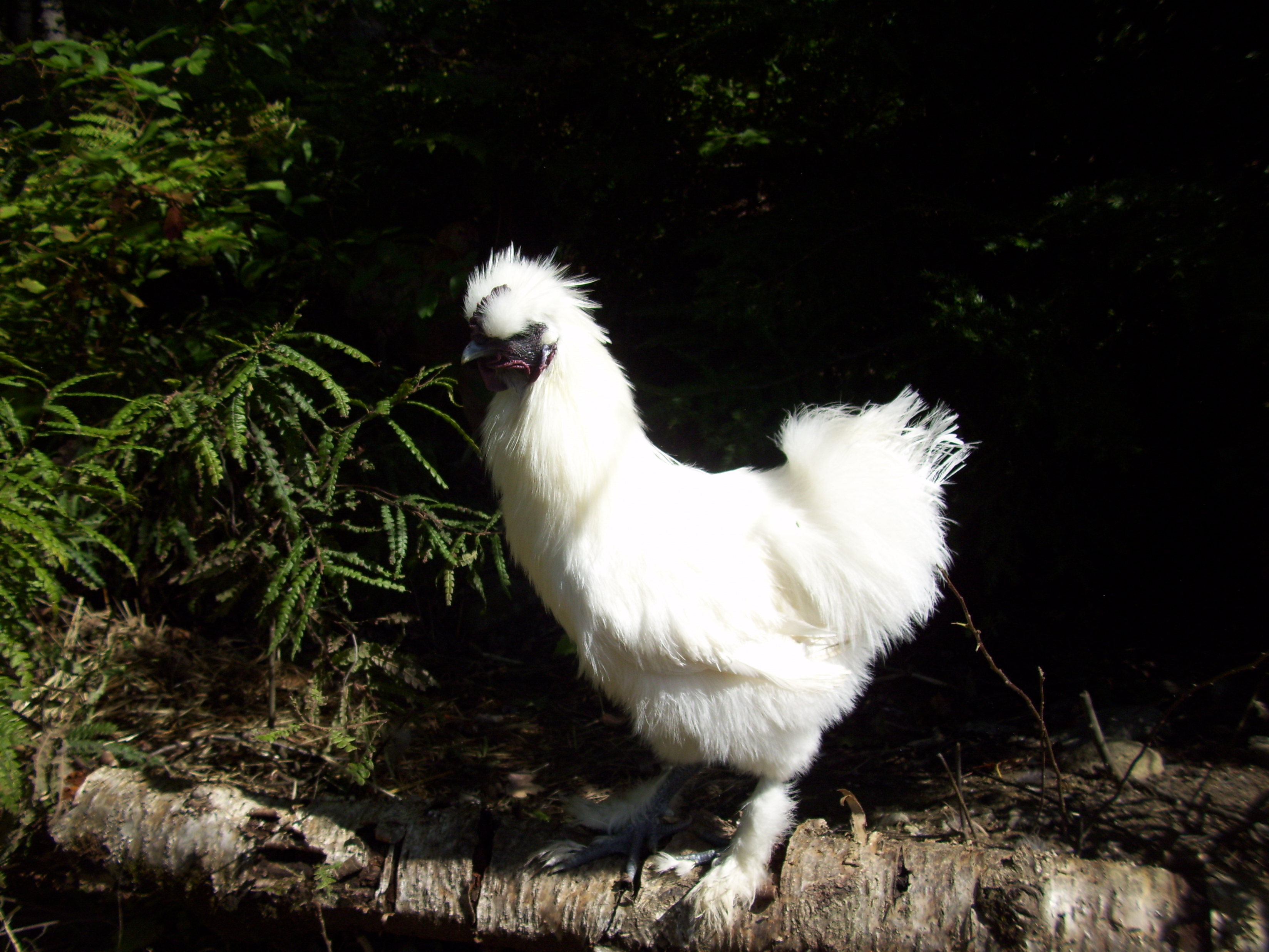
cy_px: 476
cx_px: 634
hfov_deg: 54.0
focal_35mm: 34
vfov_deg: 41.8
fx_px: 1246
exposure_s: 1/640
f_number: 2.9
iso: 80
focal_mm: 5.7
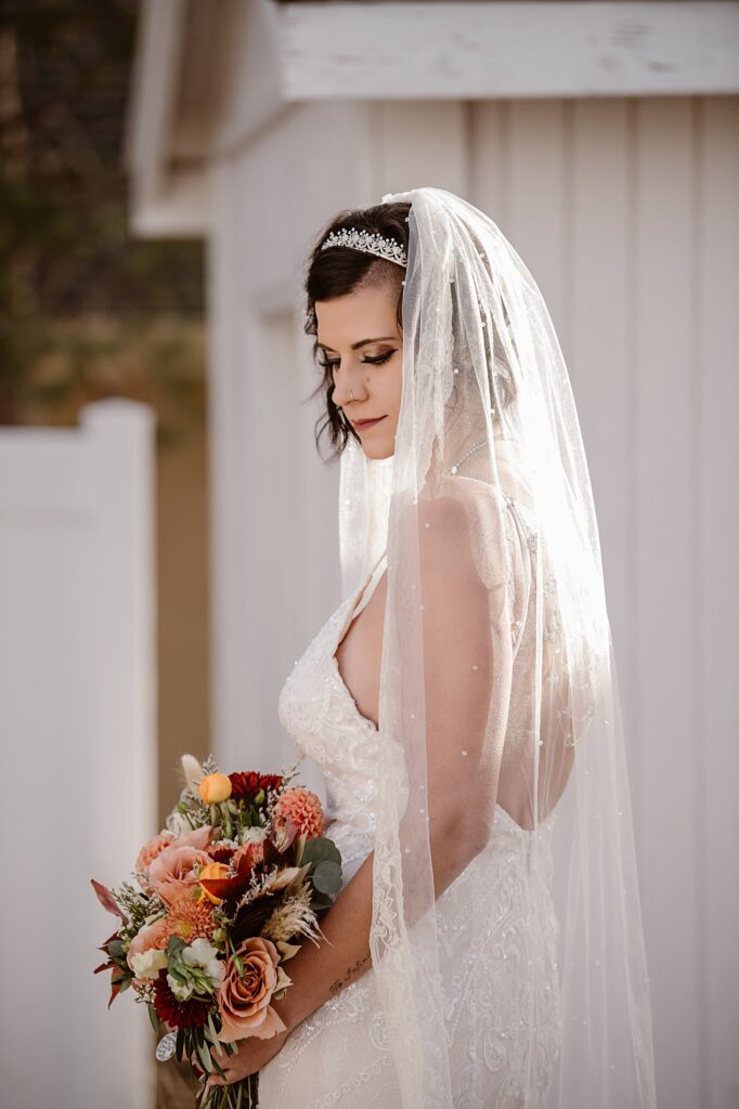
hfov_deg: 9.8
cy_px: 554
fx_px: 4313
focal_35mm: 140
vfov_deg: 14.7
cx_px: 370
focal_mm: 140
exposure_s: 1/500
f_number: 2.8
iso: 160
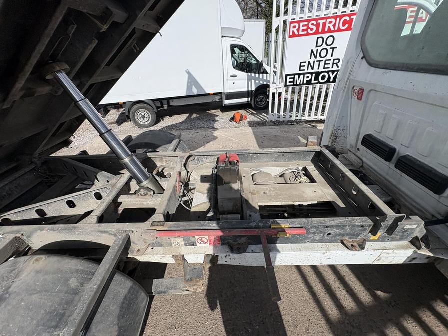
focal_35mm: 14
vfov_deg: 85.7
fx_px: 181
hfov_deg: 102.1
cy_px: 168
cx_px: 224
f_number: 2.2
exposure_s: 1/2494
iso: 40
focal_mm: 2.22
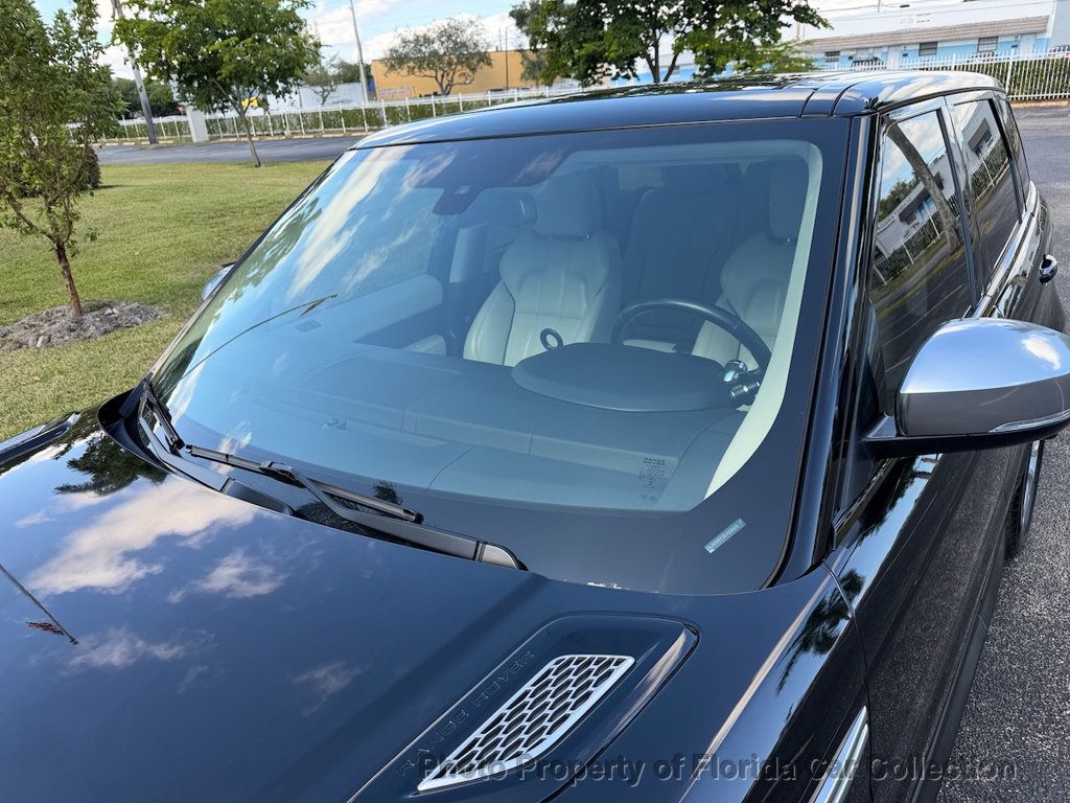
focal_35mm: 24
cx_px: 535
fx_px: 742
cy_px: 402
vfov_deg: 56.8
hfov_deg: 71.6
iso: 80
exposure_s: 1/813
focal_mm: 6.76
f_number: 1.78
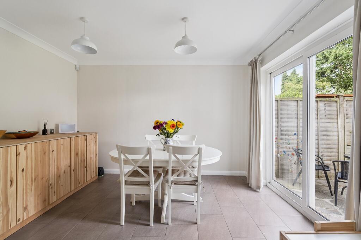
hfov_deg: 96.7
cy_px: 120
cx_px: 180
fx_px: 160
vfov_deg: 73.8
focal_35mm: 16
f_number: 5.6
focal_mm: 16
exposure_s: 1/30
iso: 640
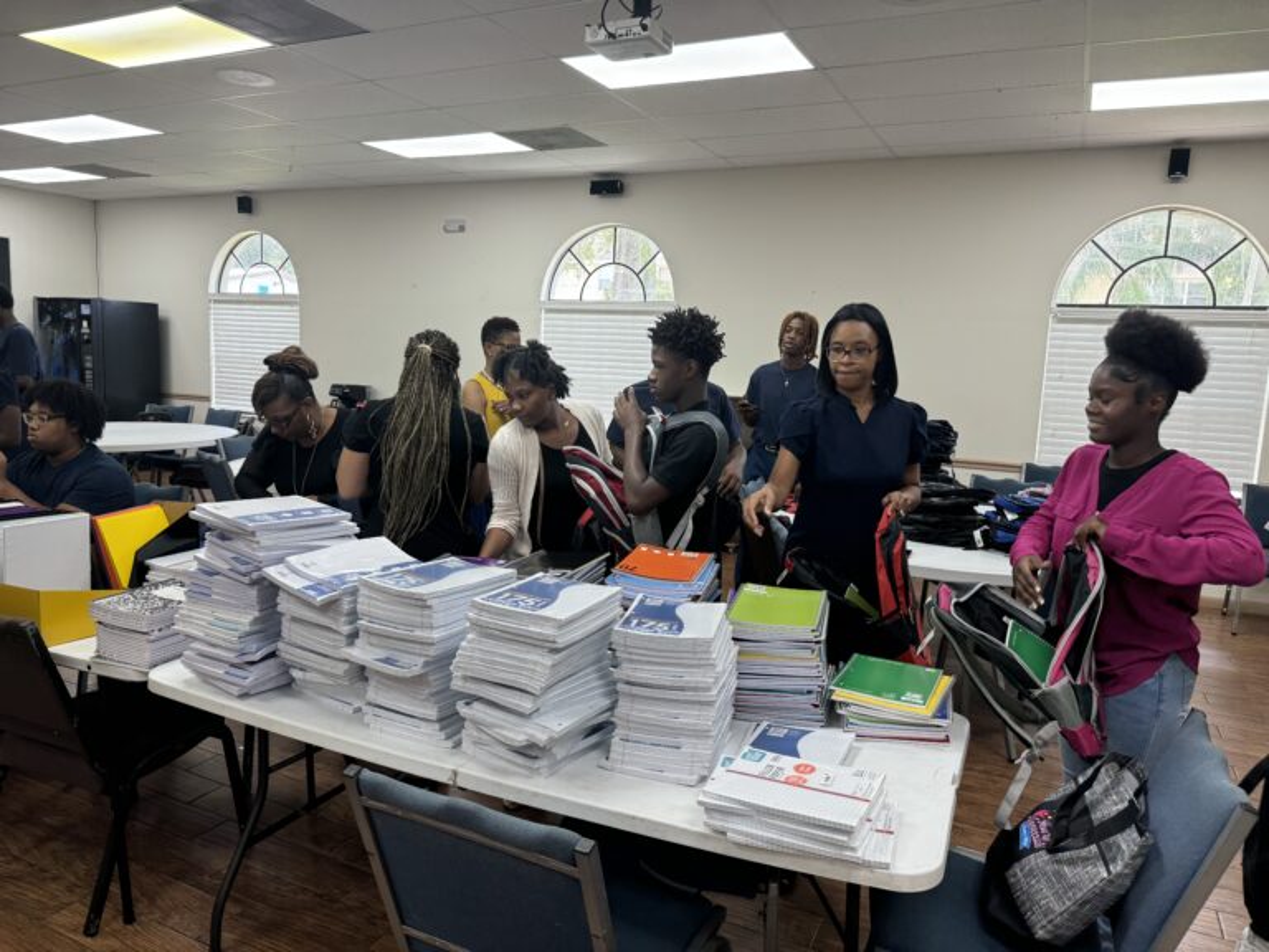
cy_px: 476
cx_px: 634
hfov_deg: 71.6
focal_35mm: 24
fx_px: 880
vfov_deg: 56.8
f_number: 1.78
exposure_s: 1/120
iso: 125
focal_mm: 6.76
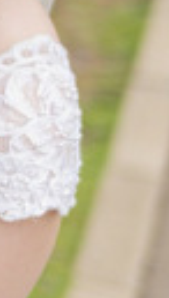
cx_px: -570
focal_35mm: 259
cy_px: -64
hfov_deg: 4.3
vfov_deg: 8.2
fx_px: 2054
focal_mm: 40
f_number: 2.2
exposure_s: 1/3200
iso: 200
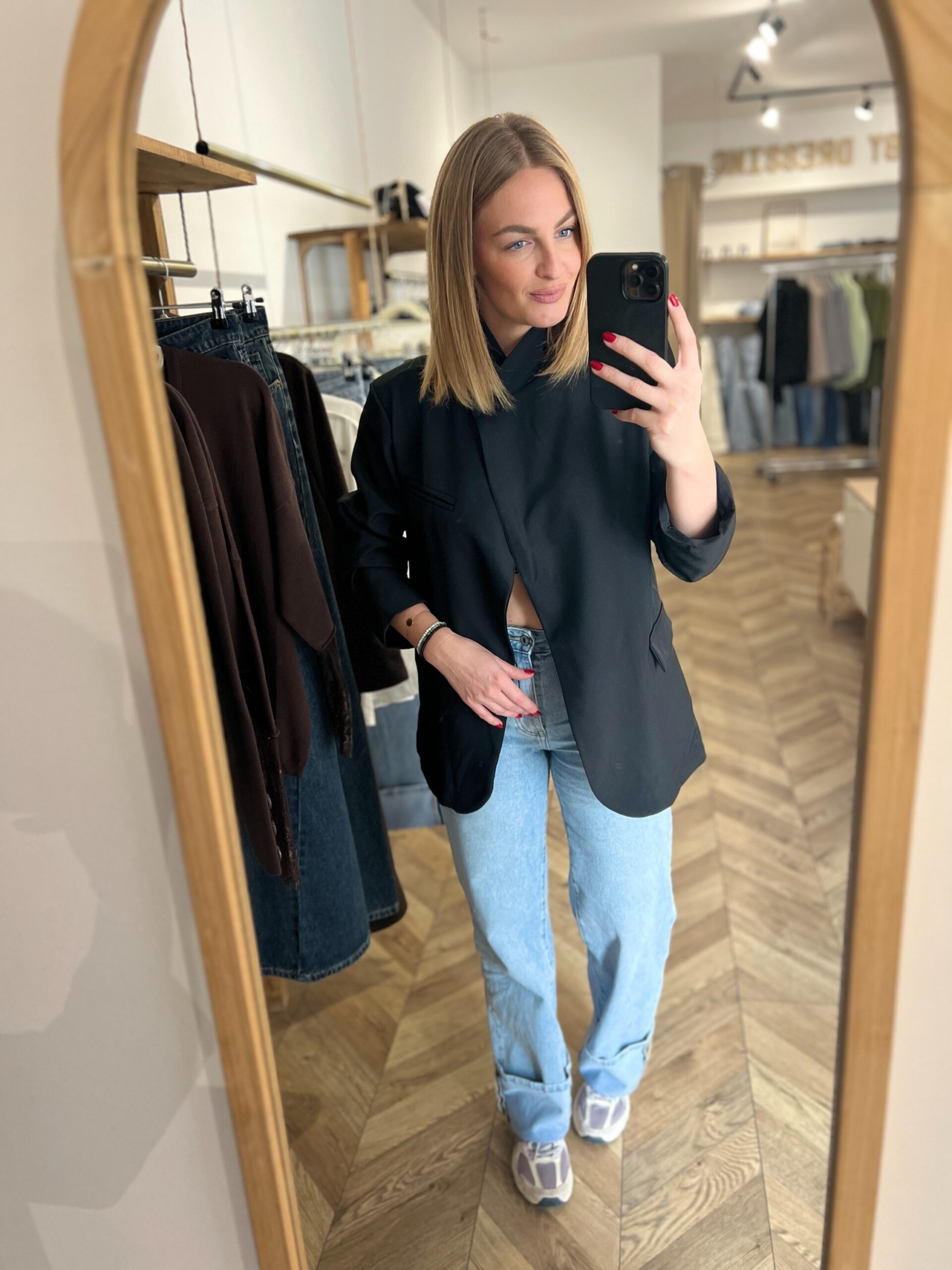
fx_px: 953
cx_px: 476
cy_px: 635
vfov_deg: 67.3
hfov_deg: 53.1
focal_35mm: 26
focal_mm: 5.7
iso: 200
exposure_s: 1/50
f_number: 1.5
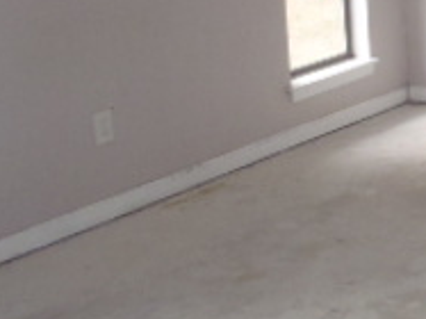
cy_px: -34
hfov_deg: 18.8
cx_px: 570
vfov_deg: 15.0
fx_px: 1181
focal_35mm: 96
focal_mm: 5
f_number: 3.9
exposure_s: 1/100
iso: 250
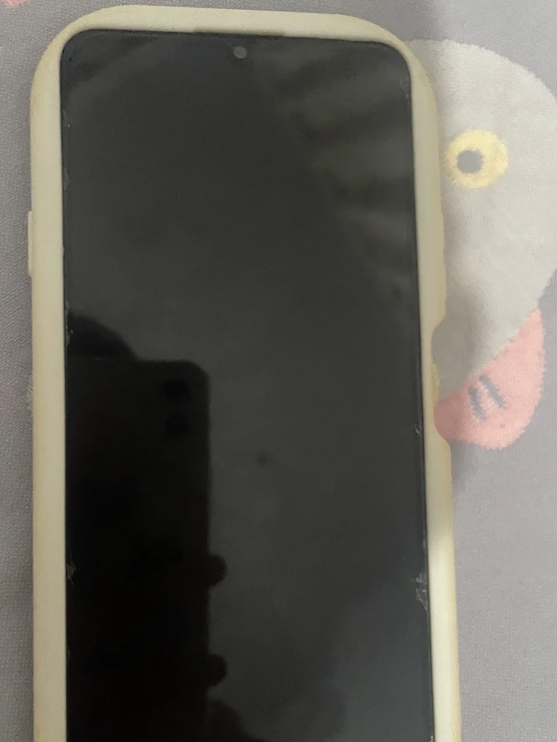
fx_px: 644
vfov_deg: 59.9
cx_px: 261
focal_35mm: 30
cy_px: 397
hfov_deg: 46.8
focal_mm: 4.2
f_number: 1.6
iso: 1000
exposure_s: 1/25
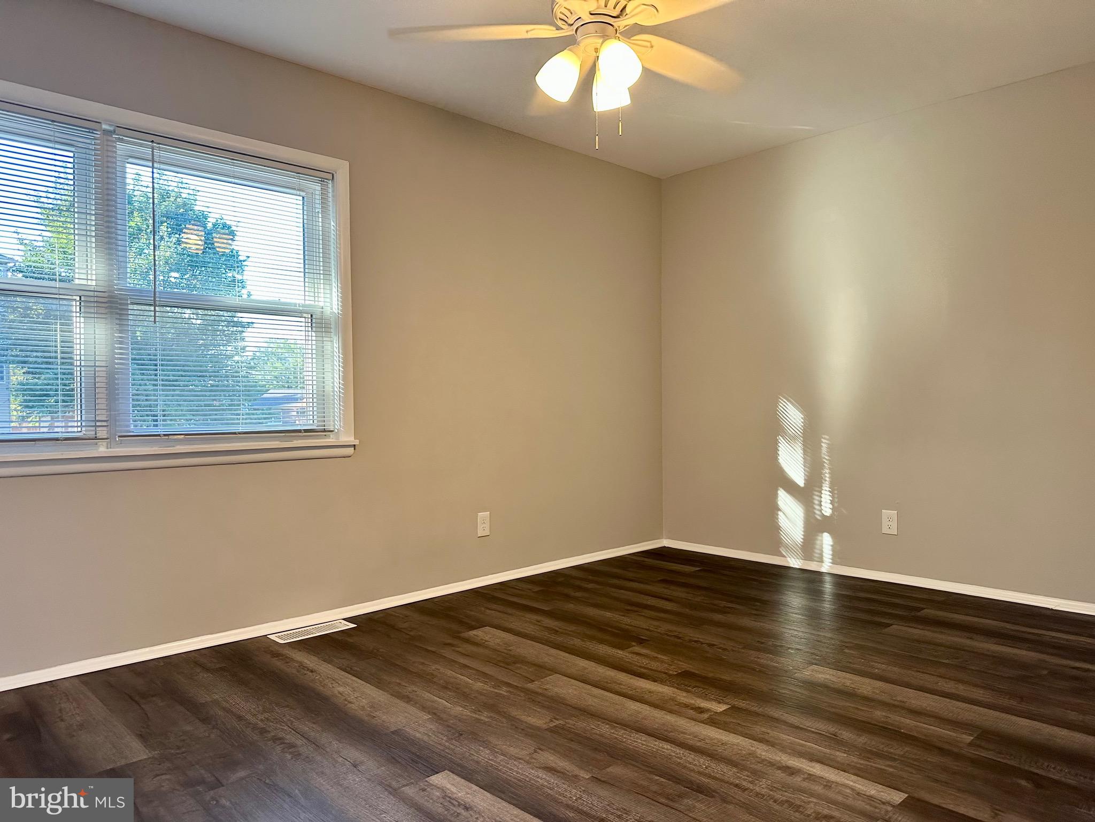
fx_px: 759
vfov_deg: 56.8
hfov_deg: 71.6
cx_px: 548
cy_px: 411
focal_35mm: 24
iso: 200
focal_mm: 6.86
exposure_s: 1/120
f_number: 1.78
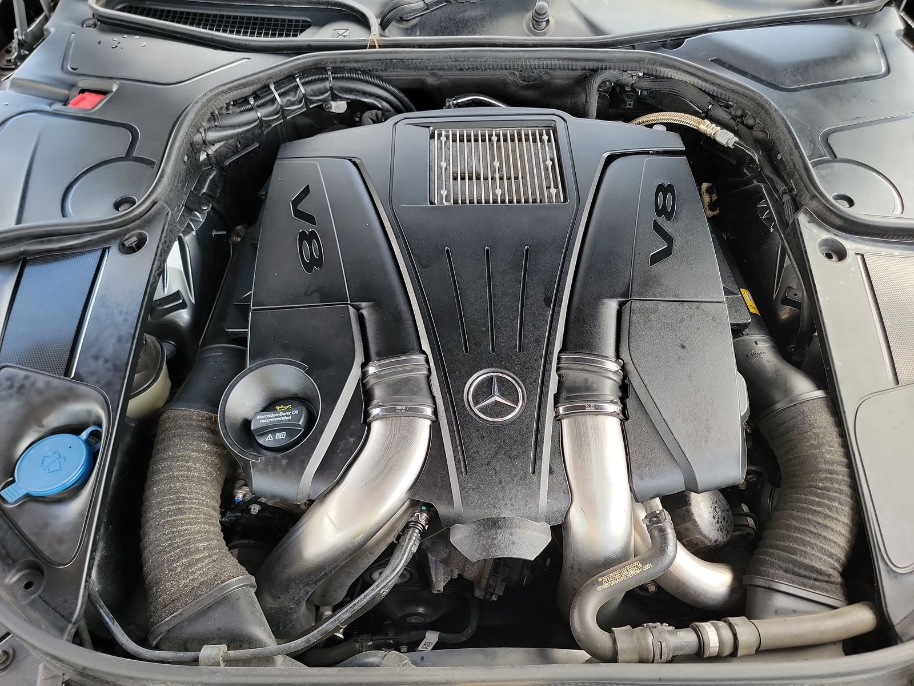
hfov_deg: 71.6
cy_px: 343
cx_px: 457
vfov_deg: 56.8
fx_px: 634
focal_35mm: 24
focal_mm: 6.7
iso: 105
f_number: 1.8
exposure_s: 1/59
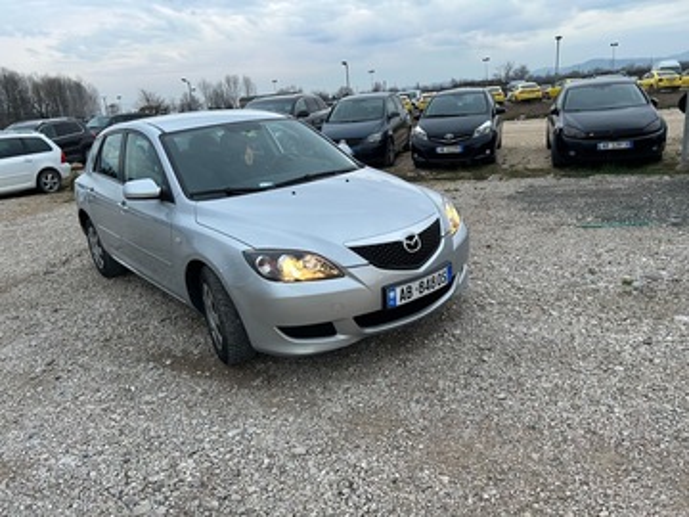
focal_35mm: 26
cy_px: 258
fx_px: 518
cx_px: 344
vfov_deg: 53.1
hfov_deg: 67.3
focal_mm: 5.7
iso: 125
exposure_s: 1/100
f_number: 1.5
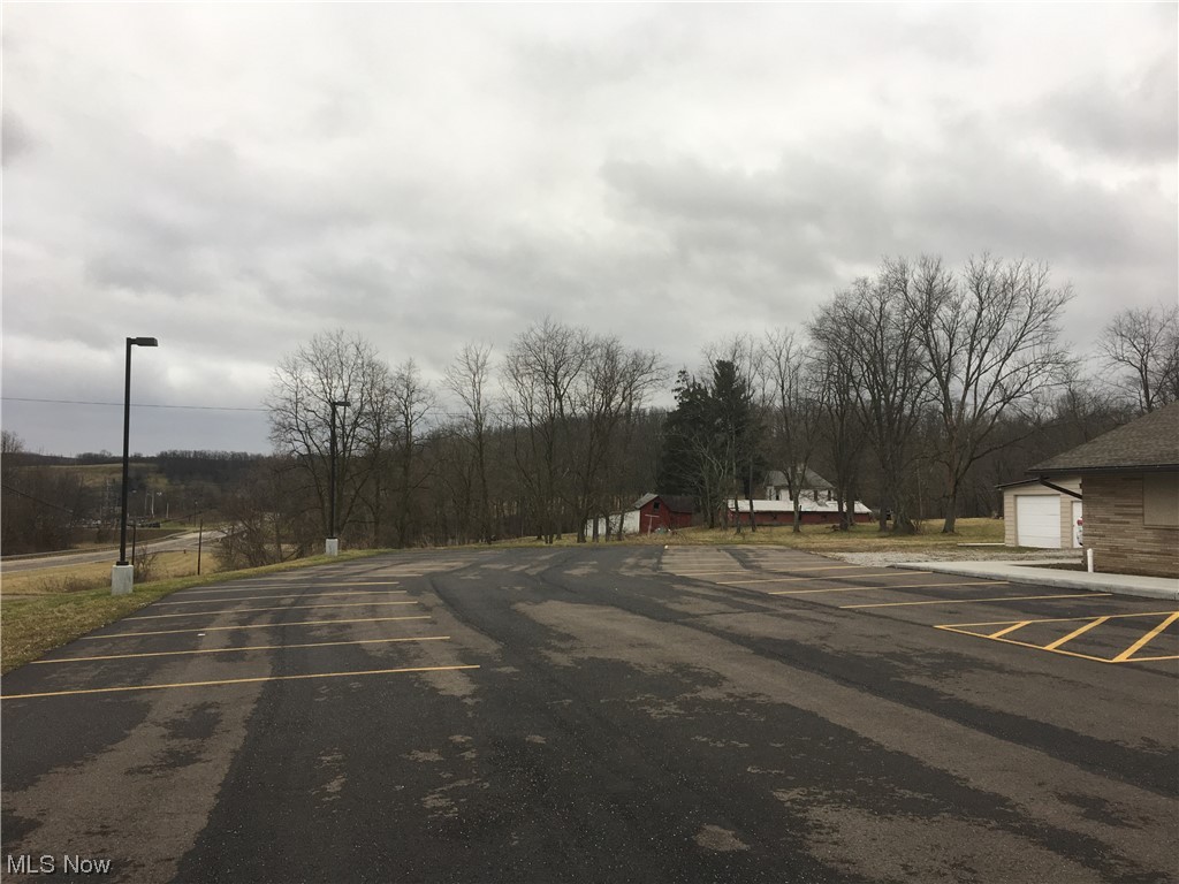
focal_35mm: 29
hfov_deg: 61.7
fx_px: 988
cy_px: 442
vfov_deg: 48.2
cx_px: 590
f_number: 2.2
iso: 32
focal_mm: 4.15
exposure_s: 1/120
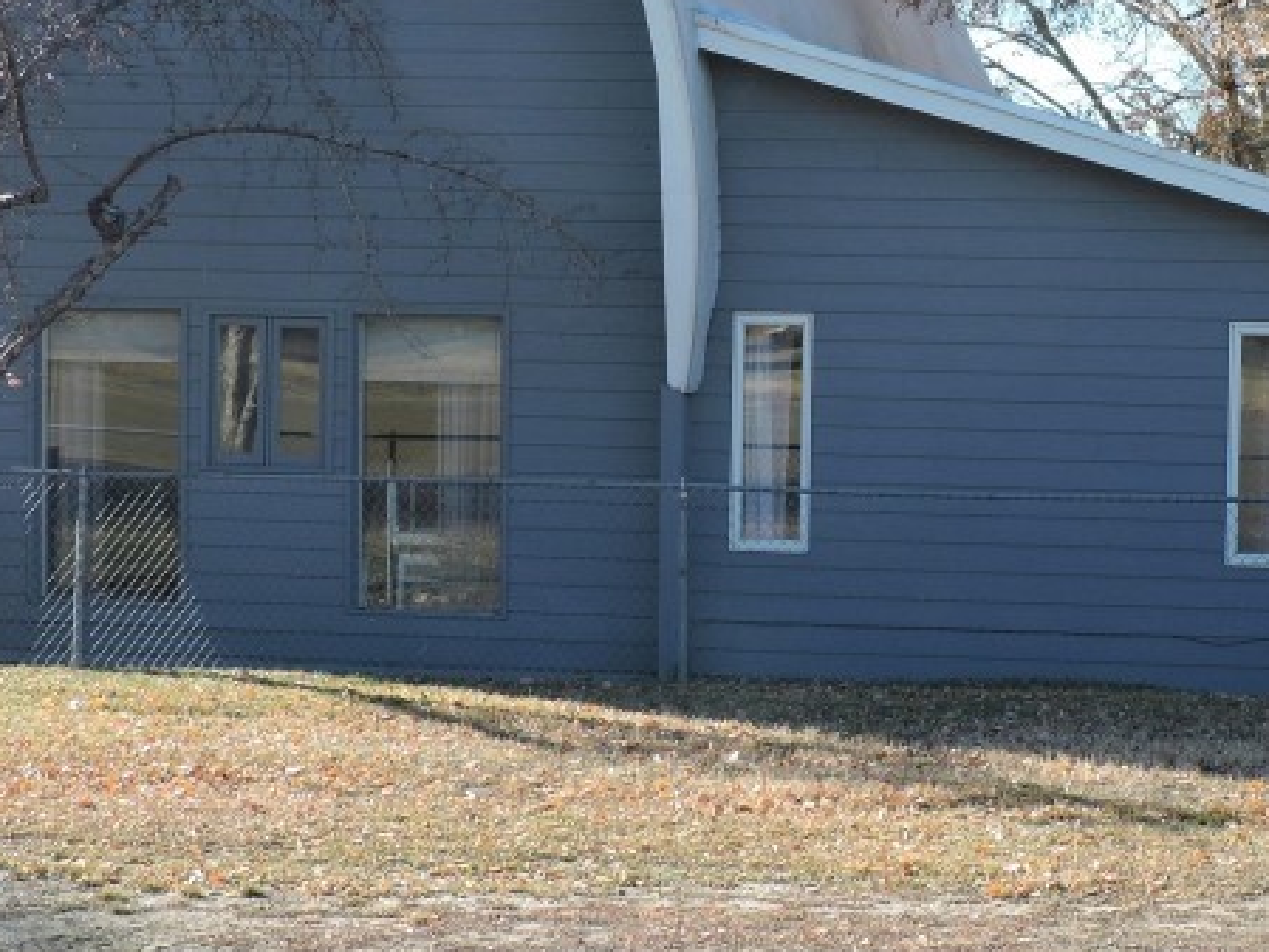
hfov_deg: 19.9
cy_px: 353
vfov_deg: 15.1
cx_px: 969
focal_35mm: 98
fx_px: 3594
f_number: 3.4
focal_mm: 7.7
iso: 100
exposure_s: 1/320
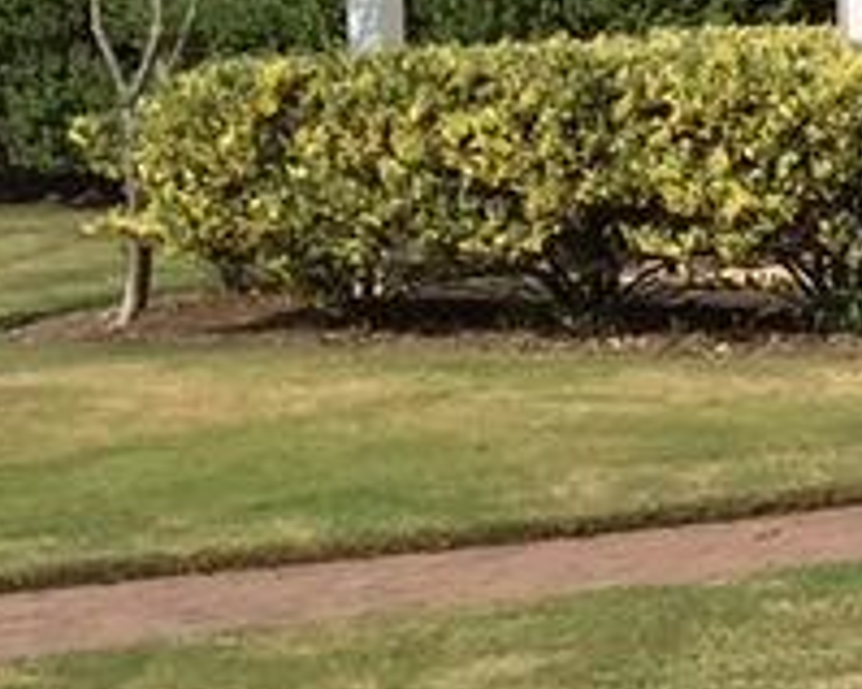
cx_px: 2395
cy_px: 238
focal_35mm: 182
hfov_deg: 9.0
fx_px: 4641
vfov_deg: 8.5
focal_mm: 4.15
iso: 32
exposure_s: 1/2825
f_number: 2.2
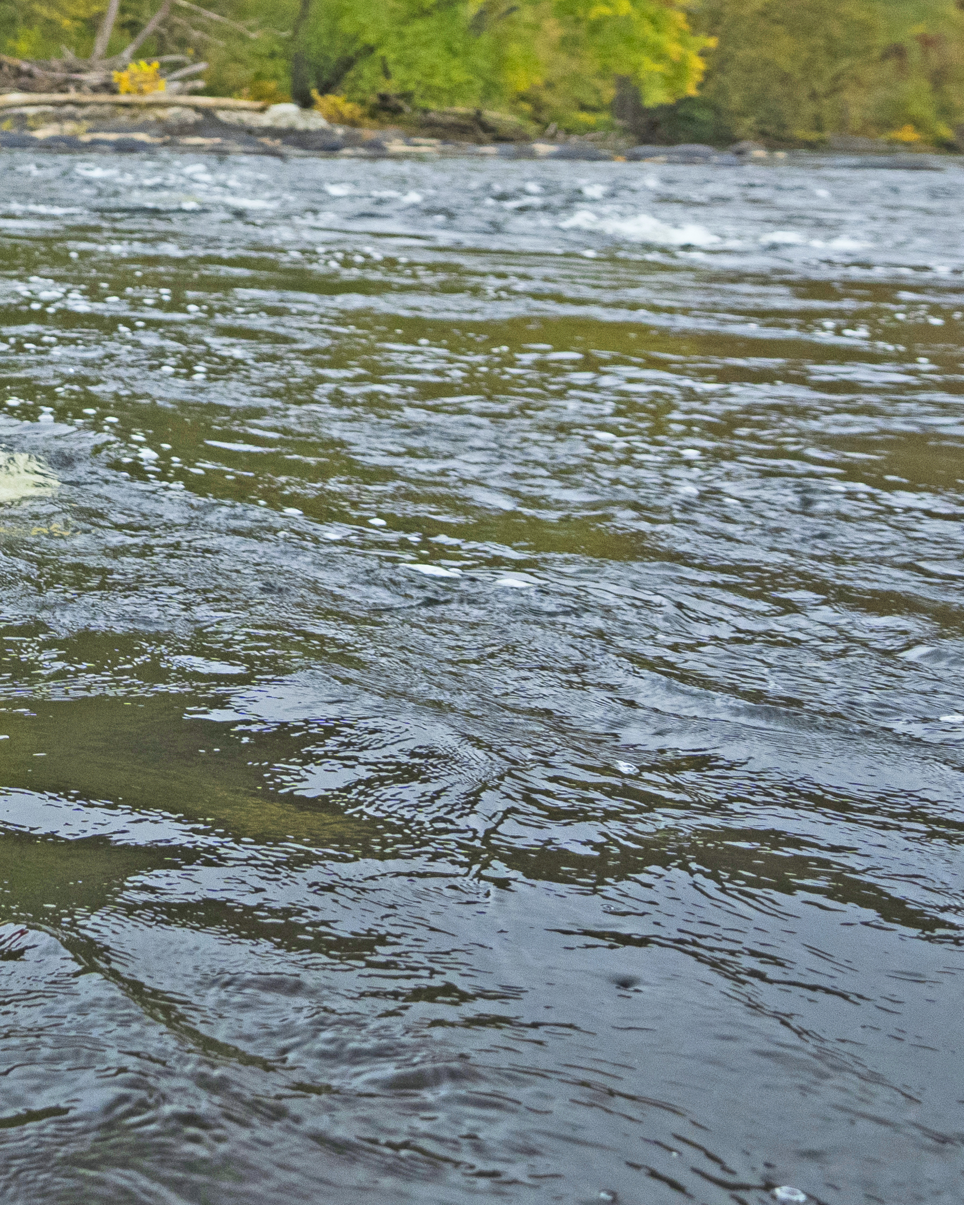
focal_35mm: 65
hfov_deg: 21.3
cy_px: -63
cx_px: -291
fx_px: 2318
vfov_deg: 27.1
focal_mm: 18
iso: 640
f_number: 2.8
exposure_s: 1/1000
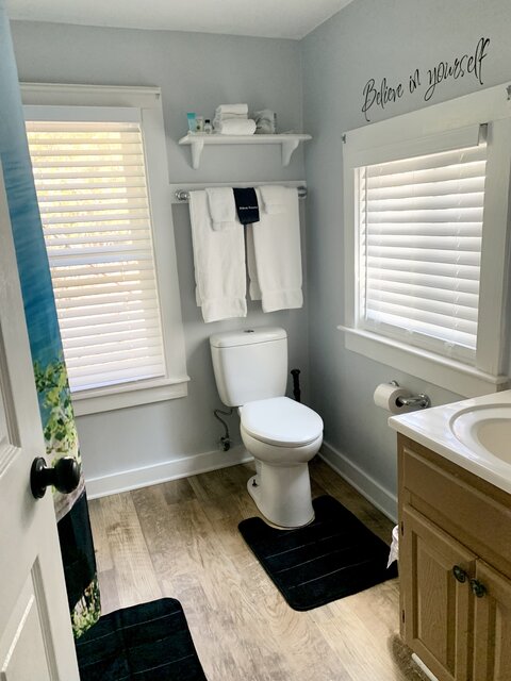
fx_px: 512
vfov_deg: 67.3
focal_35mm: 26
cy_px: 340
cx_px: 256
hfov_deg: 53.1
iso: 125
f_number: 1.8
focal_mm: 4.25
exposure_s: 1/60
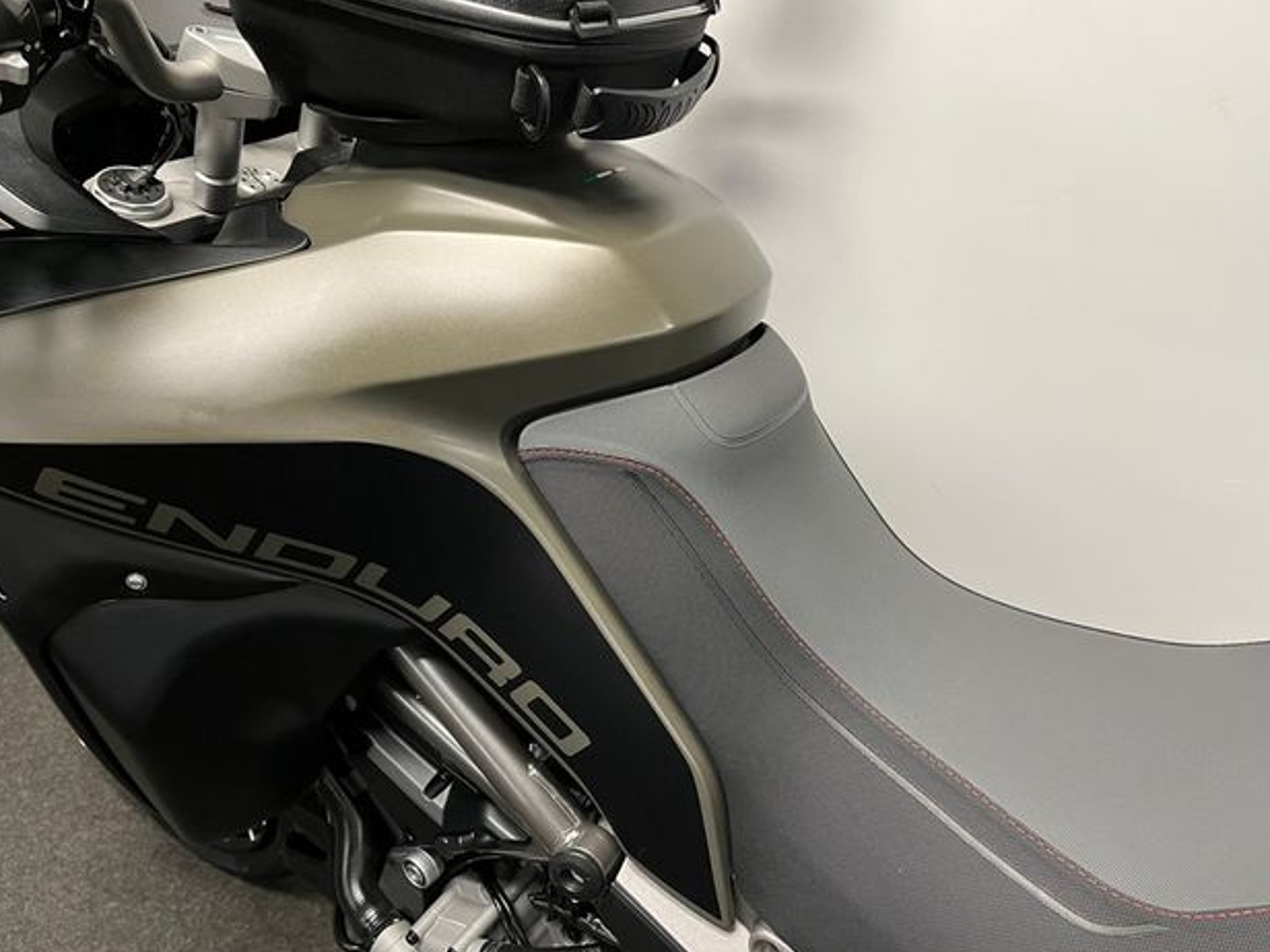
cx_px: 631
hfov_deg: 65.3
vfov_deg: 51.4
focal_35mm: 27
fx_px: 991
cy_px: 480
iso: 125
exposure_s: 1/50
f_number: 1.6
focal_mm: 5.1
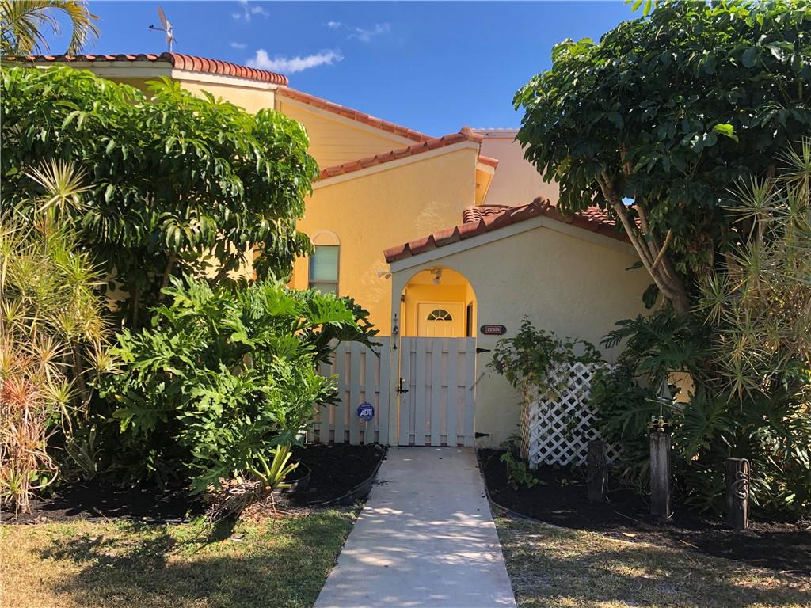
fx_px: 656
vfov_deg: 49.7
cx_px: 406
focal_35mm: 28
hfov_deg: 63.4
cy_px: 304
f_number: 1.8
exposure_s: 1/615
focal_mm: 4
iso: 20
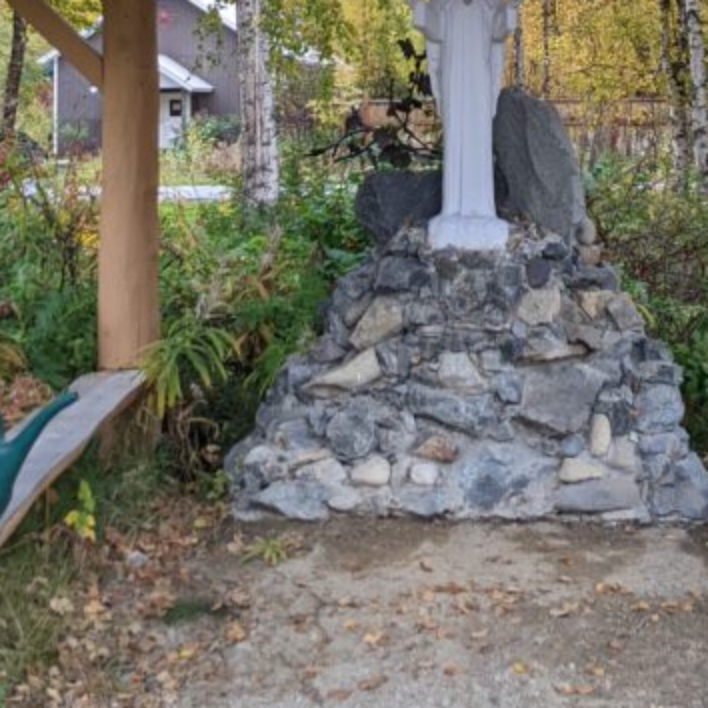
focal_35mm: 69
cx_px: 466
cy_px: 2
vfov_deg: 23.9
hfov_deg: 24.9
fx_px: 1597
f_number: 1.8
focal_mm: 4.44
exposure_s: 1/340
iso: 50
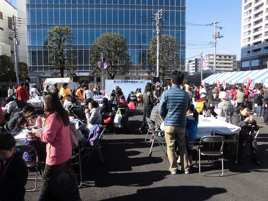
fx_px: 201
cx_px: 134
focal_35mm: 26
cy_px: 100
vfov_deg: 53.0
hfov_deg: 67.3
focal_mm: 4.6
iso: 100
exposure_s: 1/400
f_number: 3.5
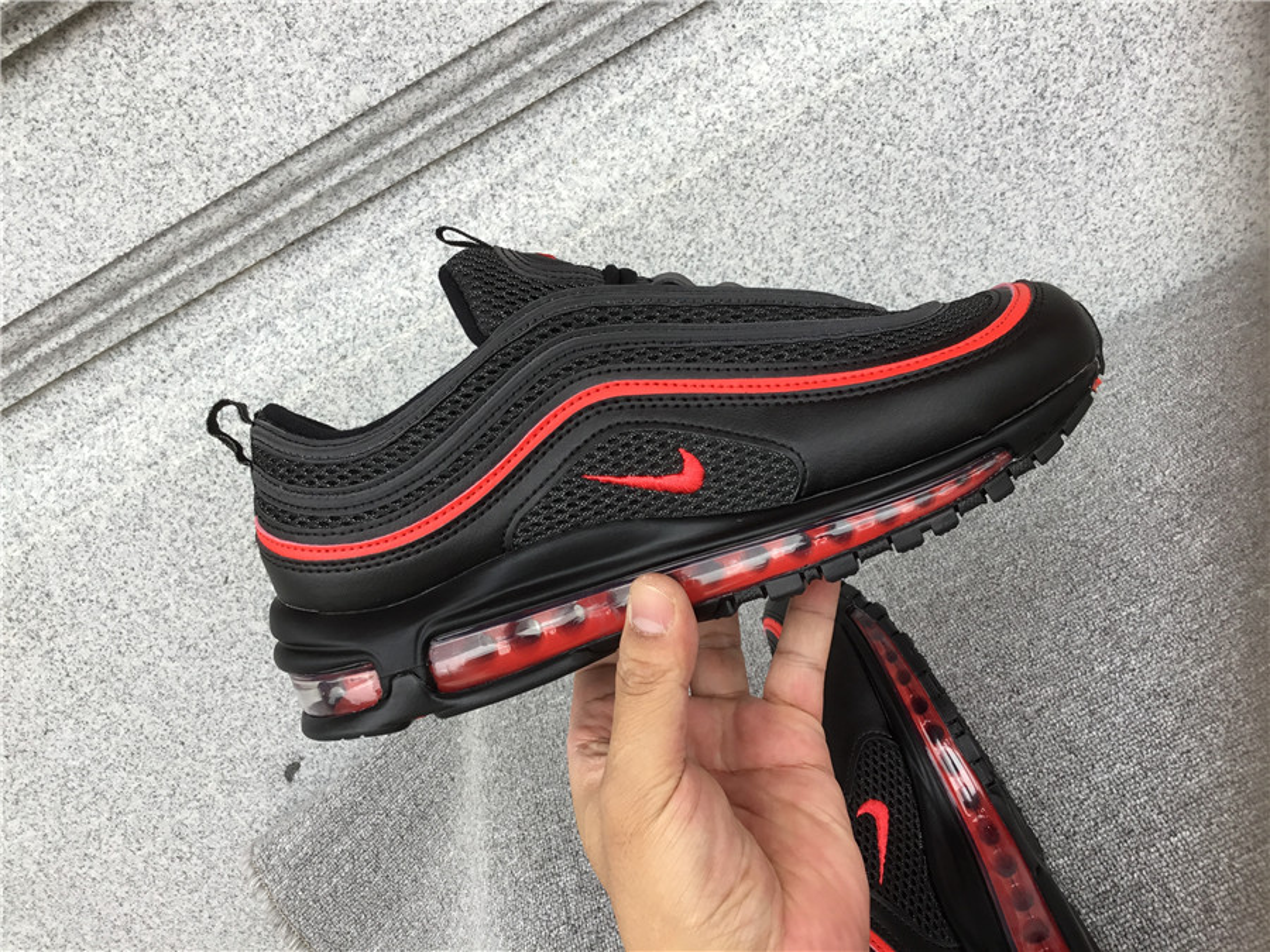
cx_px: 635
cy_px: 476
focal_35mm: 31
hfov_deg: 58.4
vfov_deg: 45.4
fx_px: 1137
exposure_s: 1/121
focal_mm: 3.3
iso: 25
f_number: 2.4
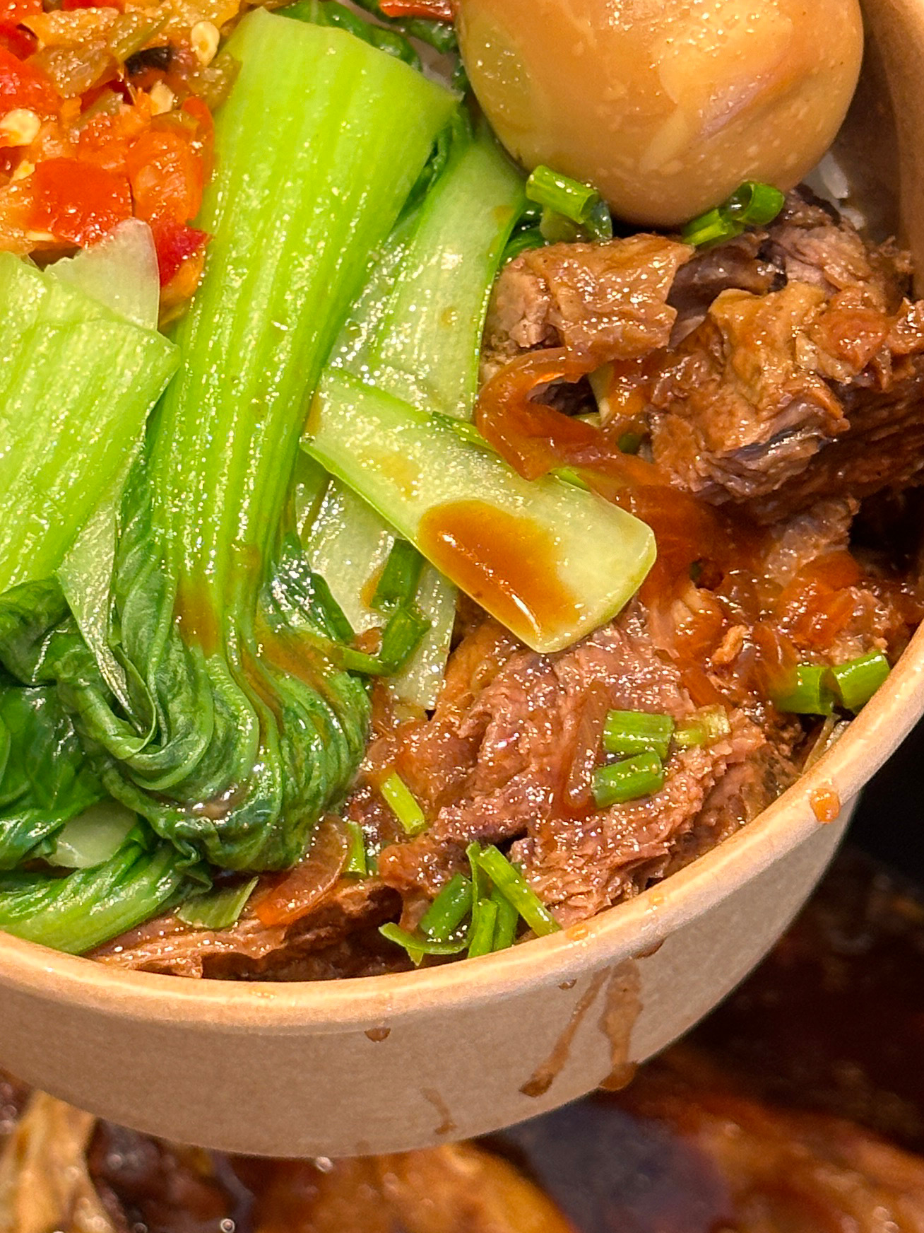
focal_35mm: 111
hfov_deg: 13.3
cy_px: 571
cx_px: 220
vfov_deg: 17.7
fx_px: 3951
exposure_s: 1/60
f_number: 1.78
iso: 100
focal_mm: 6.86
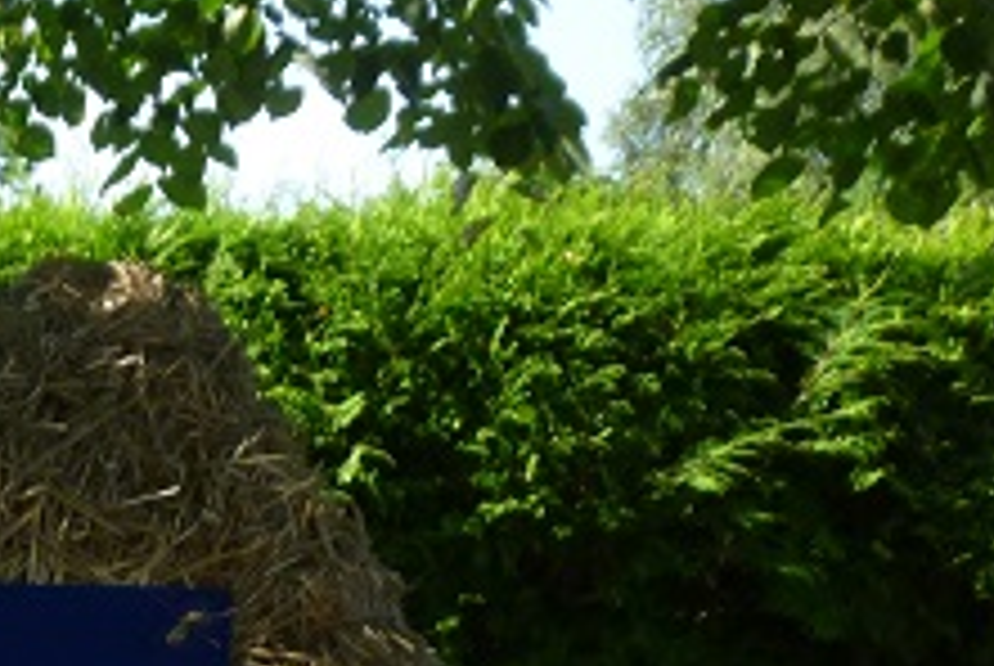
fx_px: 3014
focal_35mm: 109
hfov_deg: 17.0
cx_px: -481
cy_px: 1278
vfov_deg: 11.5
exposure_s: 1/200
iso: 100
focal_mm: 5.2
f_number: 3.3
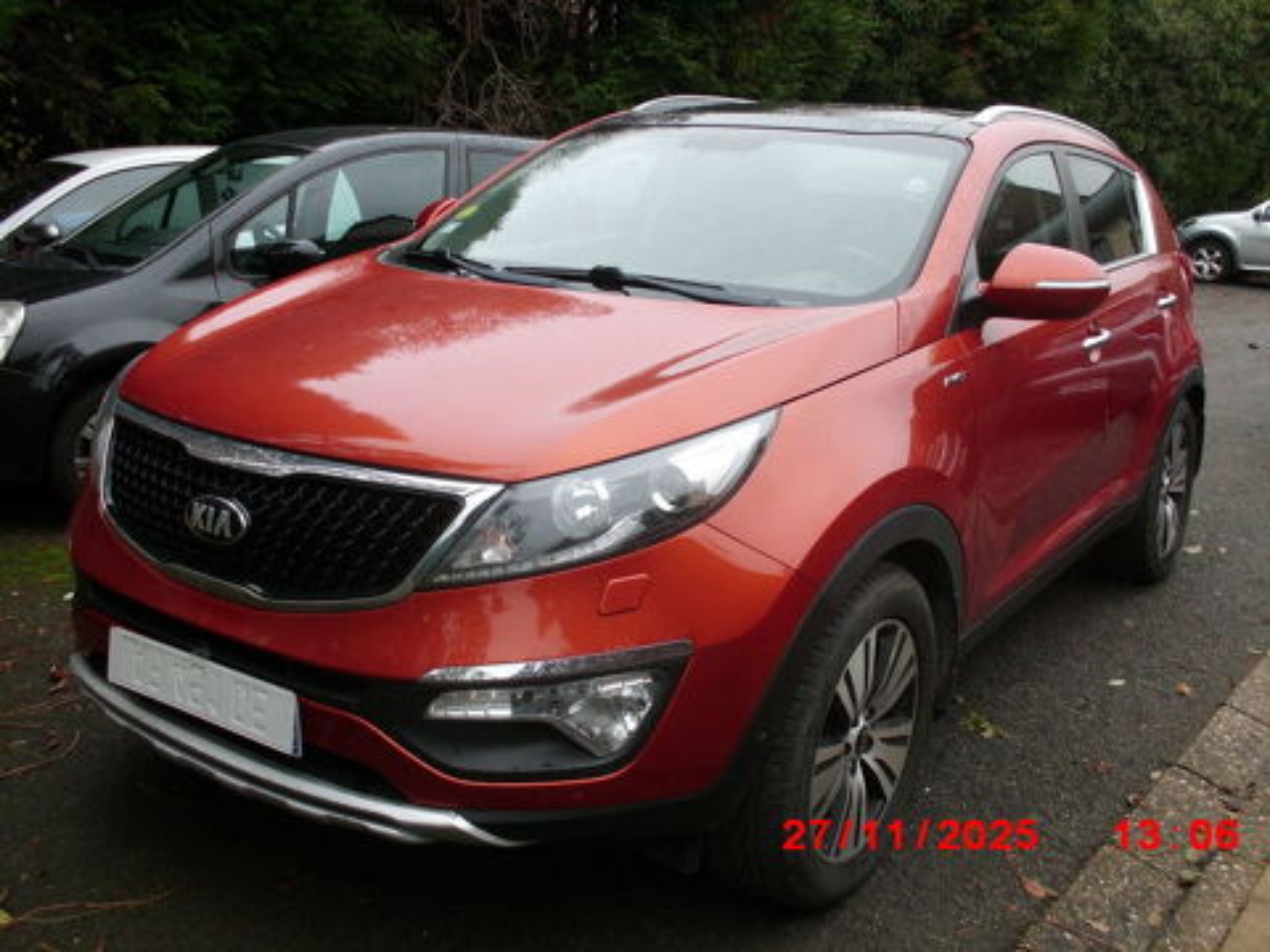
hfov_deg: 51.4
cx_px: 635
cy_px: 476
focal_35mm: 36
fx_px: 1321
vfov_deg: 39.7
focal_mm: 6.3
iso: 100
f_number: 2.9
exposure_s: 1/160
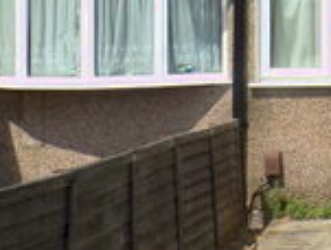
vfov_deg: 13.2
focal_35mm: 111
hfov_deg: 16.0
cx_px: 517
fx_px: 1064
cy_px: 10
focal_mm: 4.3
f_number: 5.8
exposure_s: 1/340
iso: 80
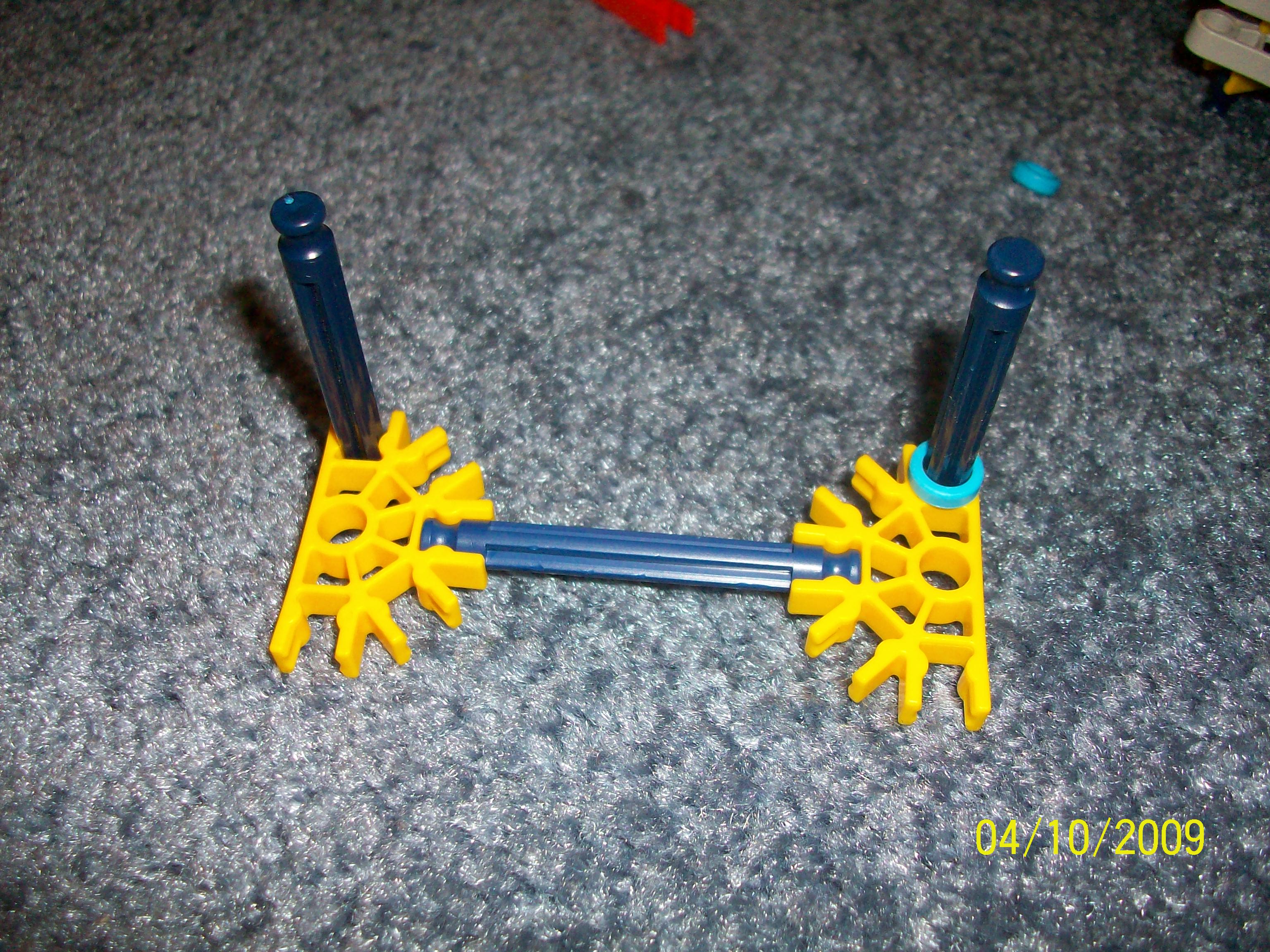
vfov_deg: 41.8
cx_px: 635
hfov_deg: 54.0
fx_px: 1247
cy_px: 476
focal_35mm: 34
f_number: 2.8
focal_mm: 5.7
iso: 160
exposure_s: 1/60
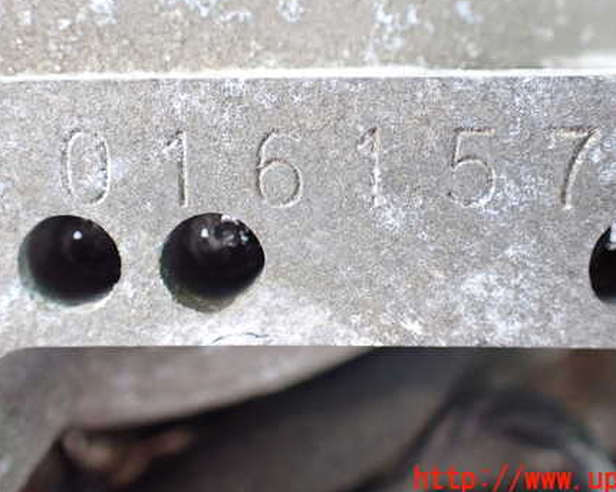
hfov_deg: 44.8
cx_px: 307
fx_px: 747
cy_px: 175
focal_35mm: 41
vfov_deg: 36.2
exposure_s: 1/125
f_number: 2.3
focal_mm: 5.4
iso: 800
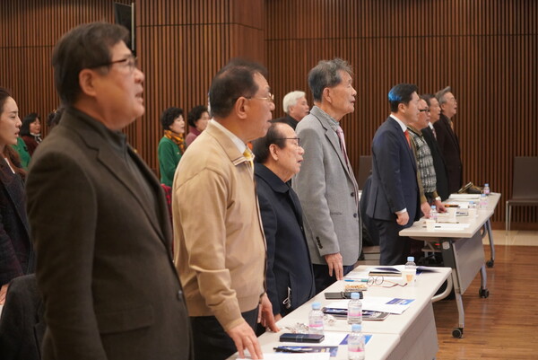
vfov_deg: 19.5
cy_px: 180
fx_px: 1047
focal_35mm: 70
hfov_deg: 28.8
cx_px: 269
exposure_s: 1/160
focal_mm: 70
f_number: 4
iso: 6400
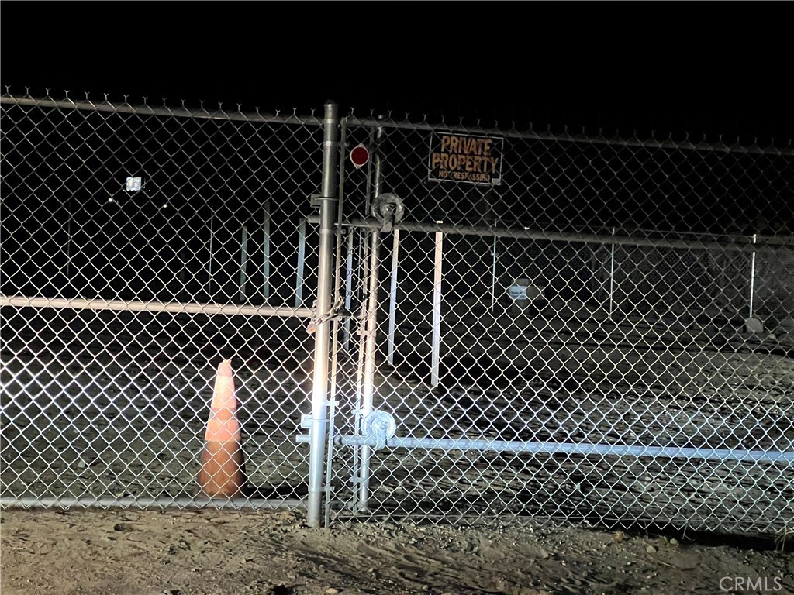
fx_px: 1766
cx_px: 397
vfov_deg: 19.1
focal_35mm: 77
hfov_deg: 25.3
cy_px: 298
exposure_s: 1/29
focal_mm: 9
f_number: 2.8
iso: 1600
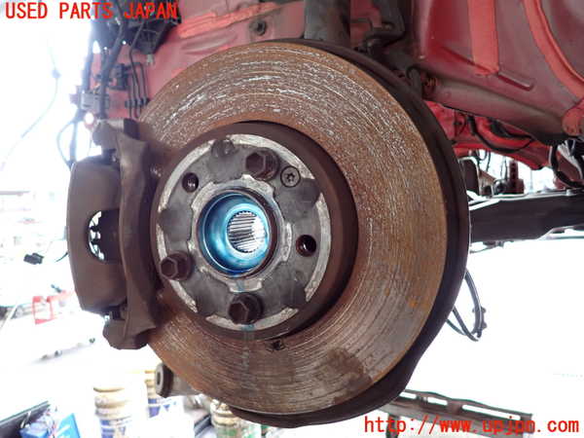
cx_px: 292
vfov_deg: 54.9
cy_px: 219
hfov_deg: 69.4
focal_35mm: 25
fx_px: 422
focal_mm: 4.5
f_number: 2
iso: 250
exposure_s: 1/30
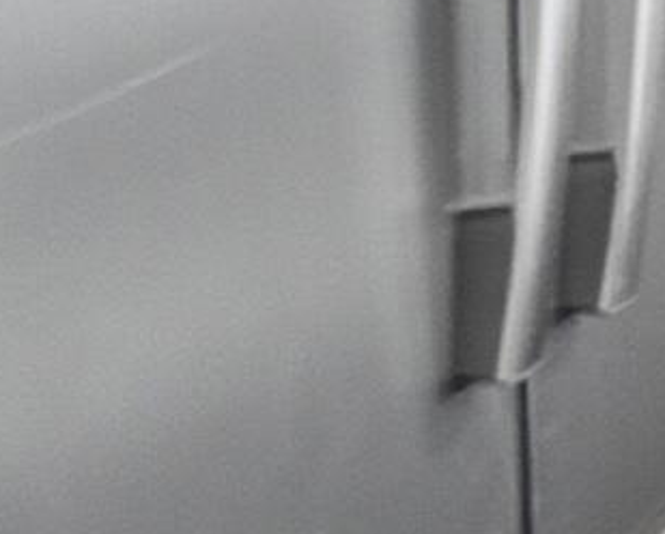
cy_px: -459
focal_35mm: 91
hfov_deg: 10.6
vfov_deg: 14.6
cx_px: 2137
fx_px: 1793
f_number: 5.6
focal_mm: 10
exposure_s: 1/90
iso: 125
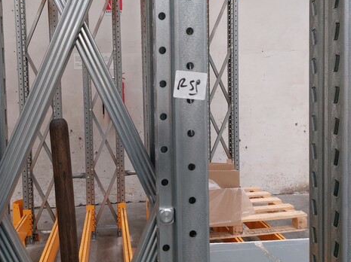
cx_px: 131
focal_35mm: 31
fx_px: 314
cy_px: 112
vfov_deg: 45.3
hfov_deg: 57.7
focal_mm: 5.23
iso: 320
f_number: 1.8
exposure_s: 1/50
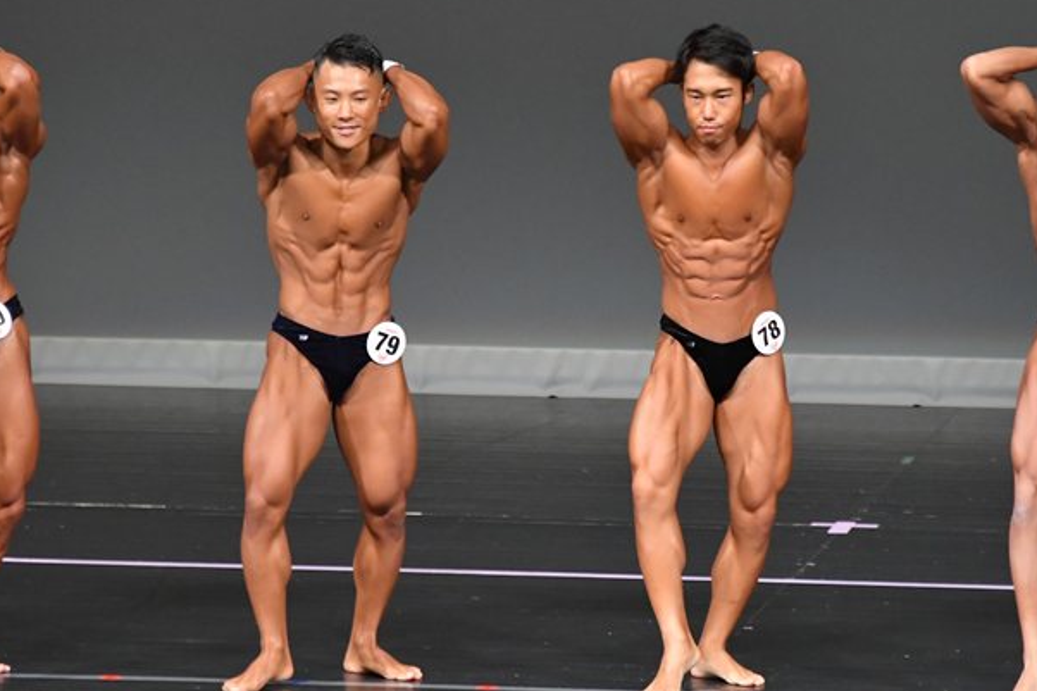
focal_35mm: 444
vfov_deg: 3.1
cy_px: 391
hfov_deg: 4.6
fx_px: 12785
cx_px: 633
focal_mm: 230
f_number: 5.6
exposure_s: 1/400
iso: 5000
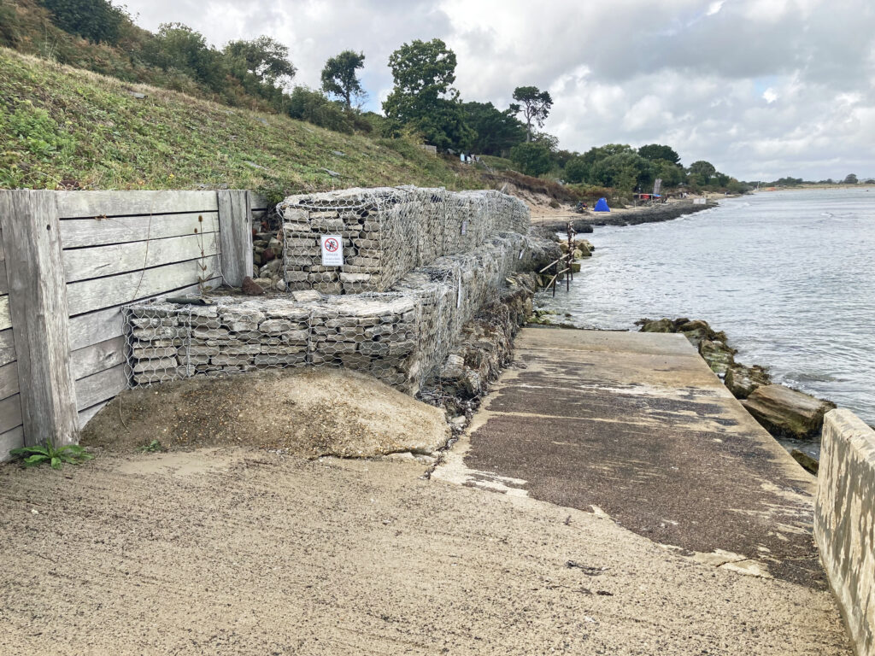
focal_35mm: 28
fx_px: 708
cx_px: 438
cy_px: 328
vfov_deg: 49.7
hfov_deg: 63.4
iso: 20
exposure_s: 1/852
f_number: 1.8
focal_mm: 3.99
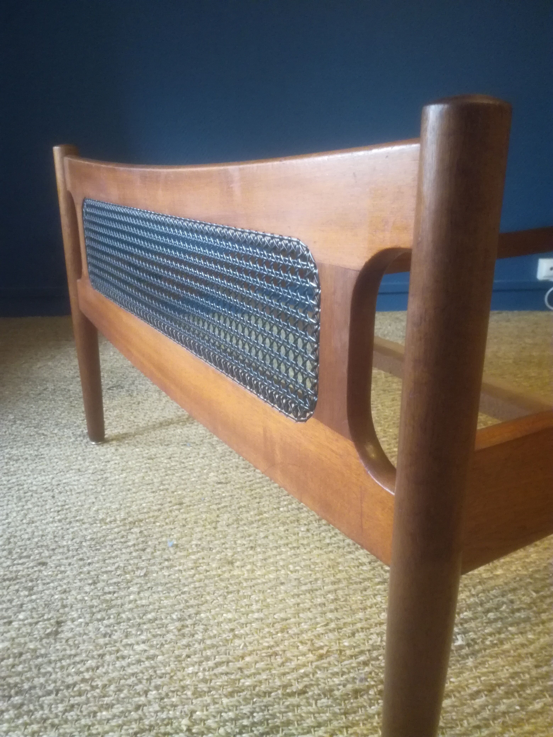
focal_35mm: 27
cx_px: 276
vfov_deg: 65.3
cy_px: 368
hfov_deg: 51.4
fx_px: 575
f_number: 2
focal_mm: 3.79
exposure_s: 1/25
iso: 500
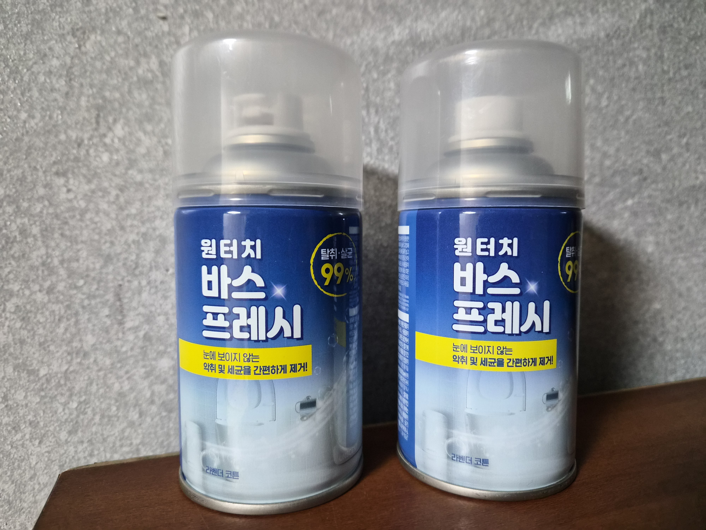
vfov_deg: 58.9
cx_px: 353
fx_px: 469
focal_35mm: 23
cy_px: 265
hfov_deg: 73.9
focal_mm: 5.4
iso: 1250
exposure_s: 1/120
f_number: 1.8
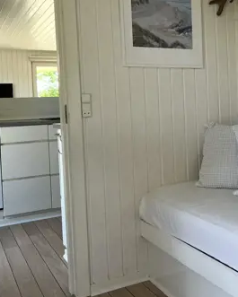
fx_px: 405
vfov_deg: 40.1
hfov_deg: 31.4
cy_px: 112
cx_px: 207
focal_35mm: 46
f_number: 1.5
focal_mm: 5.7
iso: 40
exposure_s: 1/121
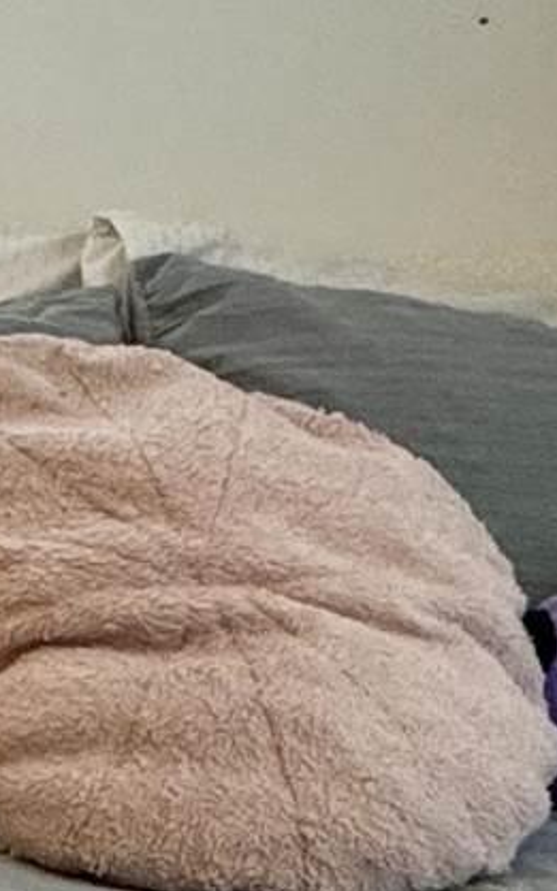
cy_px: -85
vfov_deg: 18.4
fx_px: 2649
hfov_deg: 8.8
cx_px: -1321
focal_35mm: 109
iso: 160
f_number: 2.2
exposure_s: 1/120
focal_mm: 2.22
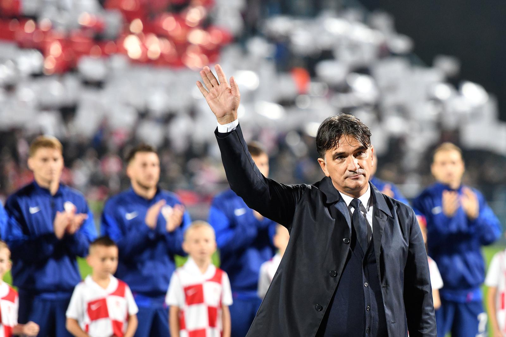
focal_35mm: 185
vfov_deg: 7.4
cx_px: 253
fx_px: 2600
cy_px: 168
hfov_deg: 11.1
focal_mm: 185
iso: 2000
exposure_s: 1/500
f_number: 4
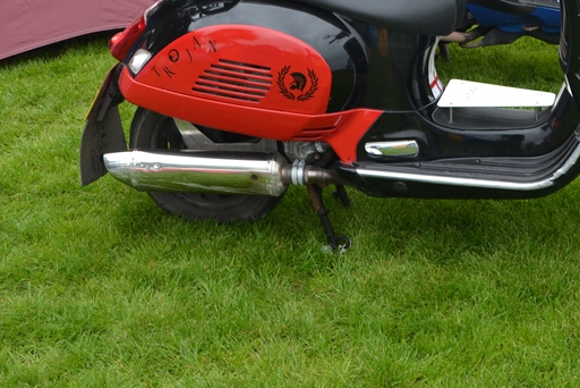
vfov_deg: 17.3
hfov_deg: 25.8
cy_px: 40
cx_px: 386
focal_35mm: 78
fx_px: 1257
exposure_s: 1/125
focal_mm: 26
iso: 320
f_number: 5.6
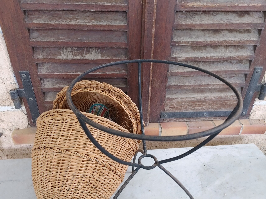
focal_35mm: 26
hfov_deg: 67.3
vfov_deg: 53.1
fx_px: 200
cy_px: 100
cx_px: 133
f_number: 1.8
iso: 150
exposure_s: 1/100
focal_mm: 4.81
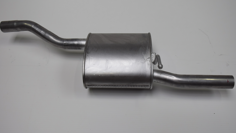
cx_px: 118
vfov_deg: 32.4
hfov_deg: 54.6
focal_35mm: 37
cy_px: 66
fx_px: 229
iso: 400
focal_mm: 23
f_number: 5.6
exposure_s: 1/125
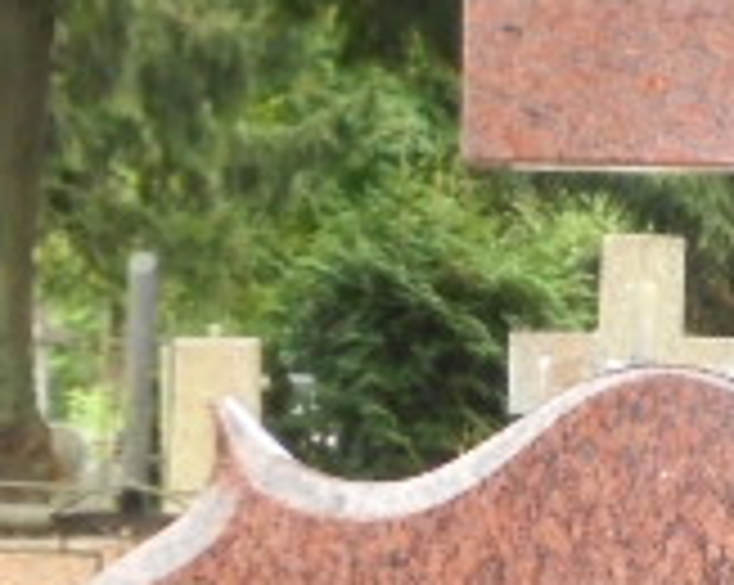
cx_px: 842
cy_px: 608
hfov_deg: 10.1
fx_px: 4079
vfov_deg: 8.2
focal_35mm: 188
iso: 400
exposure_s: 1/60
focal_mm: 8.9
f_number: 4.8
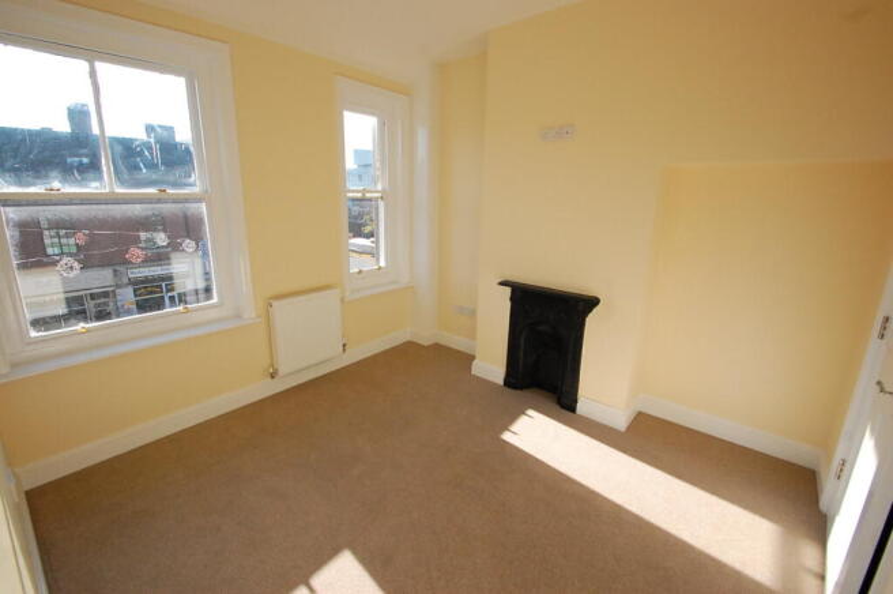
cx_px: 446
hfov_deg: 100.4
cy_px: 297
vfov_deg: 77.2
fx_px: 372
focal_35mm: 15
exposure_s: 1/1600
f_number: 6.3
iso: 1600
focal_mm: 10
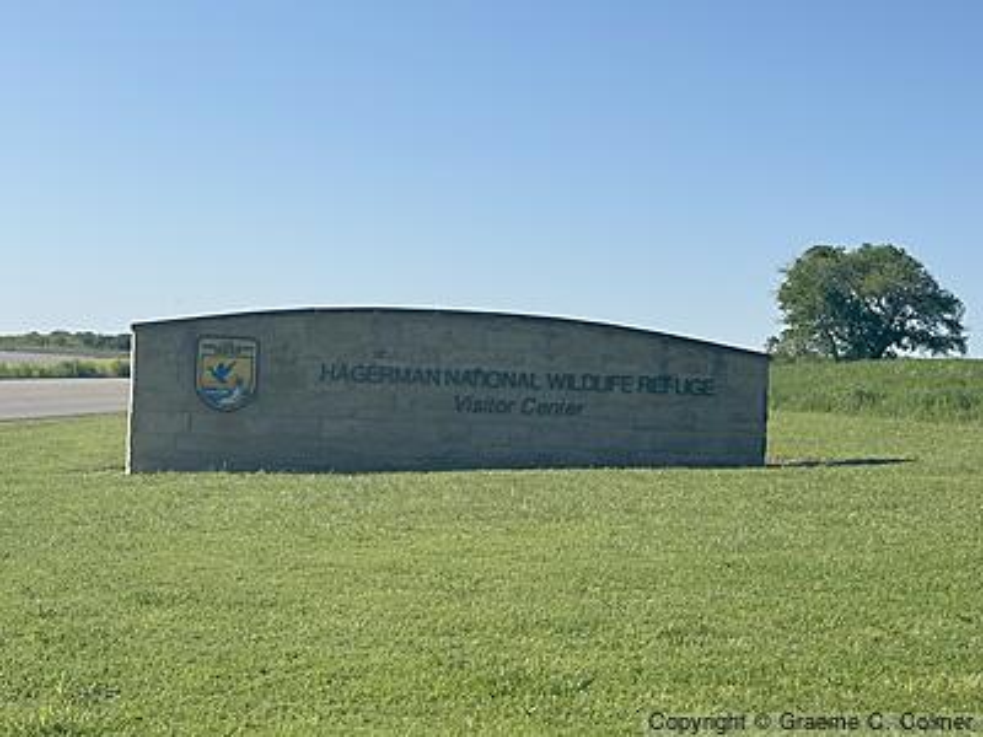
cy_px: 368
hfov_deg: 39.7
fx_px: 1363
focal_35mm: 48
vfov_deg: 30.3
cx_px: 492
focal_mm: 6.86
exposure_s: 1/5263
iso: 64
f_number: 1.78
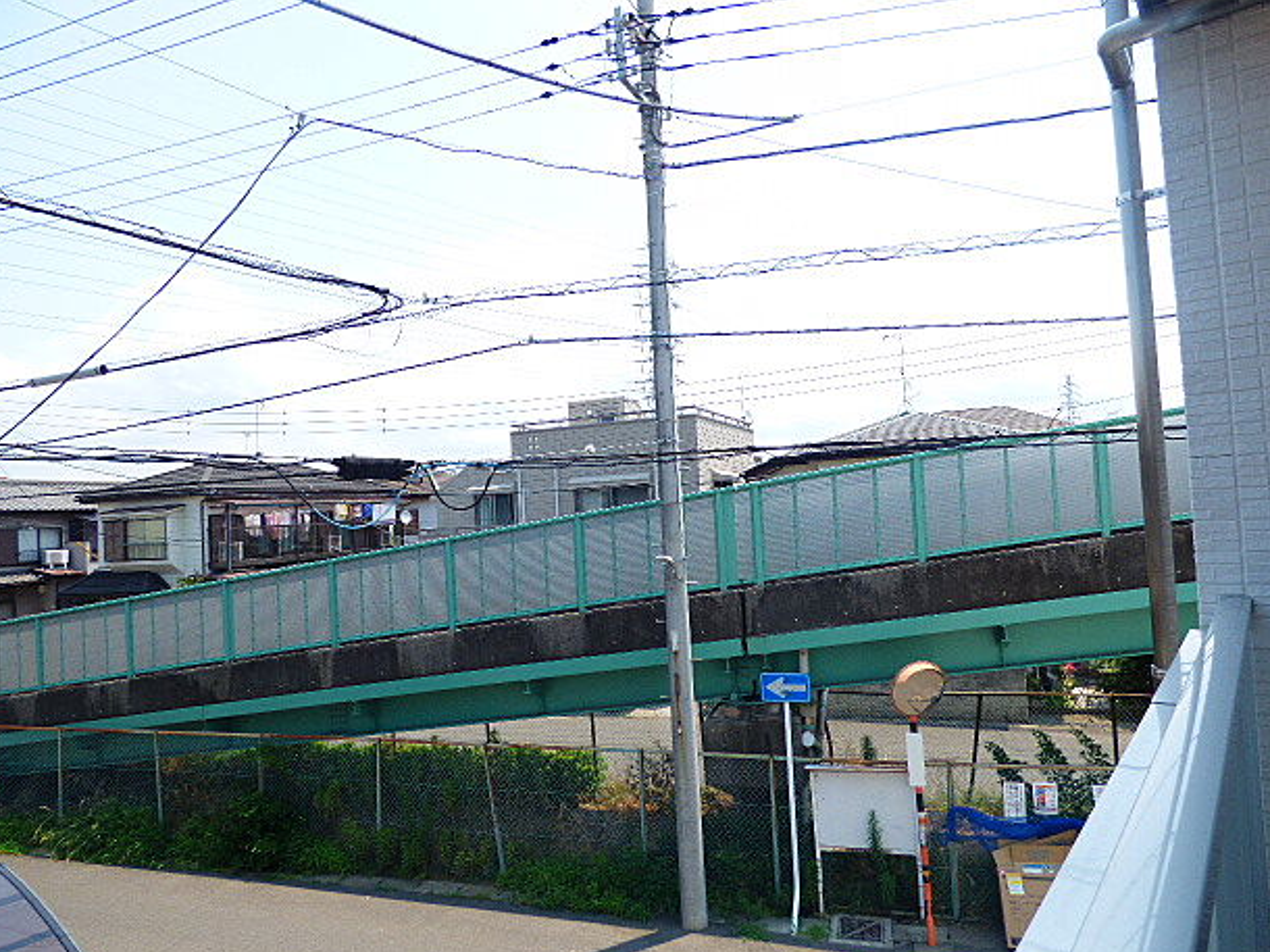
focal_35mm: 21
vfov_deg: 63.4
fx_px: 770
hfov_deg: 79.0
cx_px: 641
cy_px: 479
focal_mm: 3.58
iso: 100
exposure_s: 1/1000
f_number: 2.8
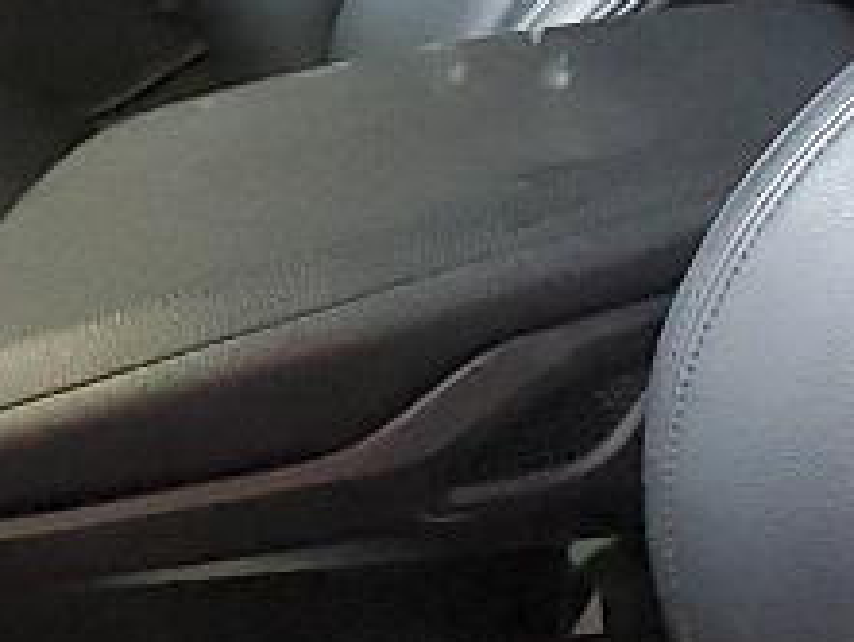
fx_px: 4641
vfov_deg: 7.9
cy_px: 418
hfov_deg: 10.2
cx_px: -348
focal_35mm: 188
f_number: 1.5
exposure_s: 1/40
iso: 351
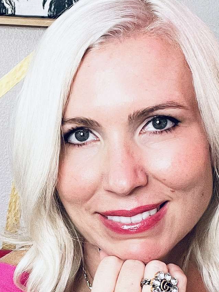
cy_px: 243
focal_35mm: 51
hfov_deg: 28.5
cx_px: 136
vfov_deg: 36.0
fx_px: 430
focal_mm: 2.71
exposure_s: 1/60
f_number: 2.2
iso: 125
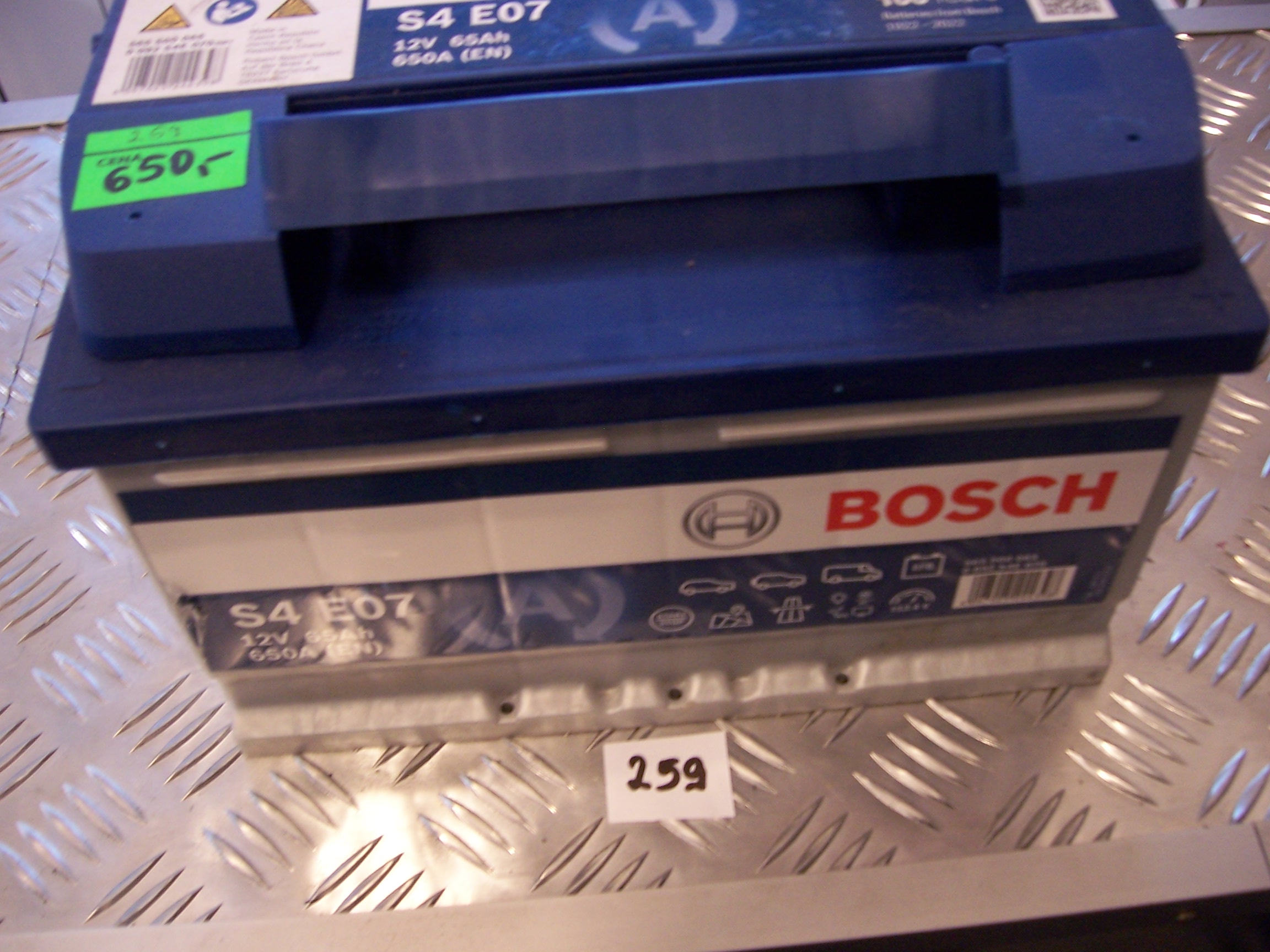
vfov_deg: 39.7
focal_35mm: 36
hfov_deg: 51.4
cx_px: 635
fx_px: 1321
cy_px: 476
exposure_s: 1/8
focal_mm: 6
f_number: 3
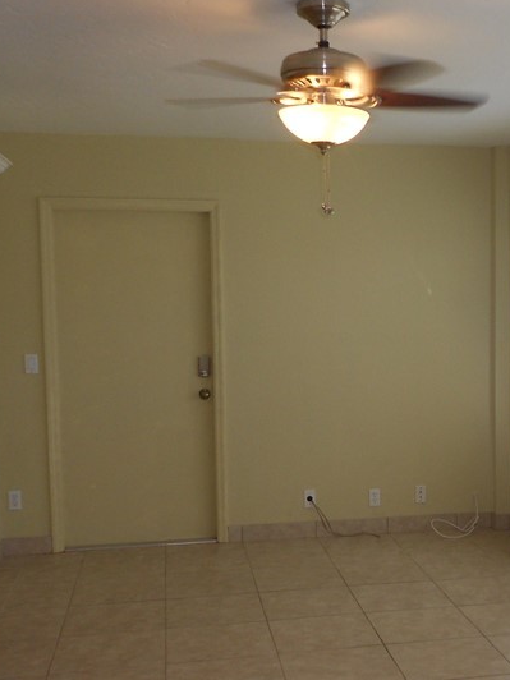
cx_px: 423
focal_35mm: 50
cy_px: 363
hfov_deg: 28.4
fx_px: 982
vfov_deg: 38.2
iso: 80
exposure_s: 1/50
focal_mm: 4.6
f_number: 3.2
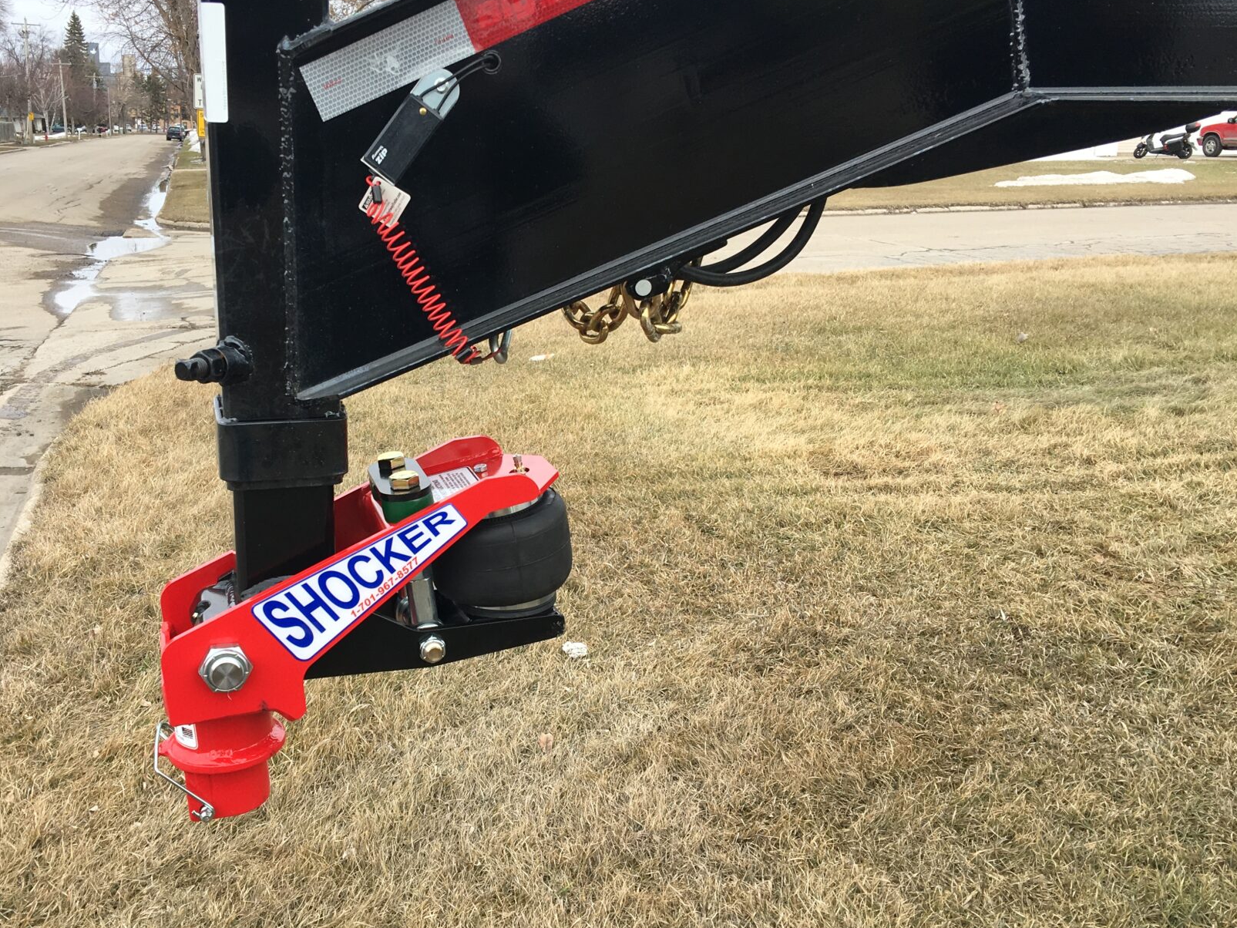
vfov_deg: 38.7
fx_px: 1322
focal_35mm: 37
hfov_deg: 49.7
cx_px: 480
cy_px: 457
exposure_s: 1/390
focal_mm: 4.15
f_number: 2.2
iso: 25
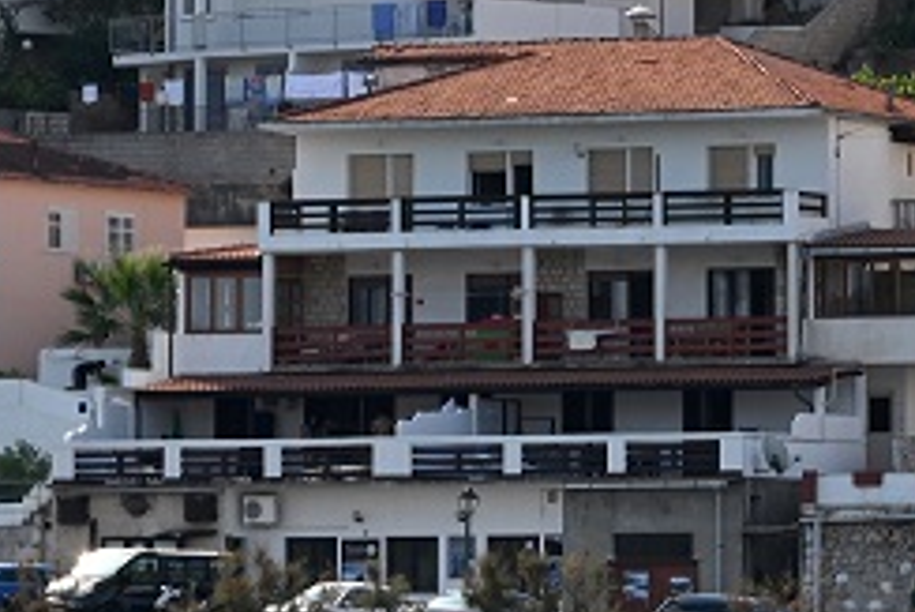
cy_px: 111
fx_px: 10630
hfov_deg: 4.9
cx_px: 806
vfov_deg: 3.3
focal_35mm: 418
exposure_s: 1/125
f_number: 16
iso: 160
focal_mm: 102
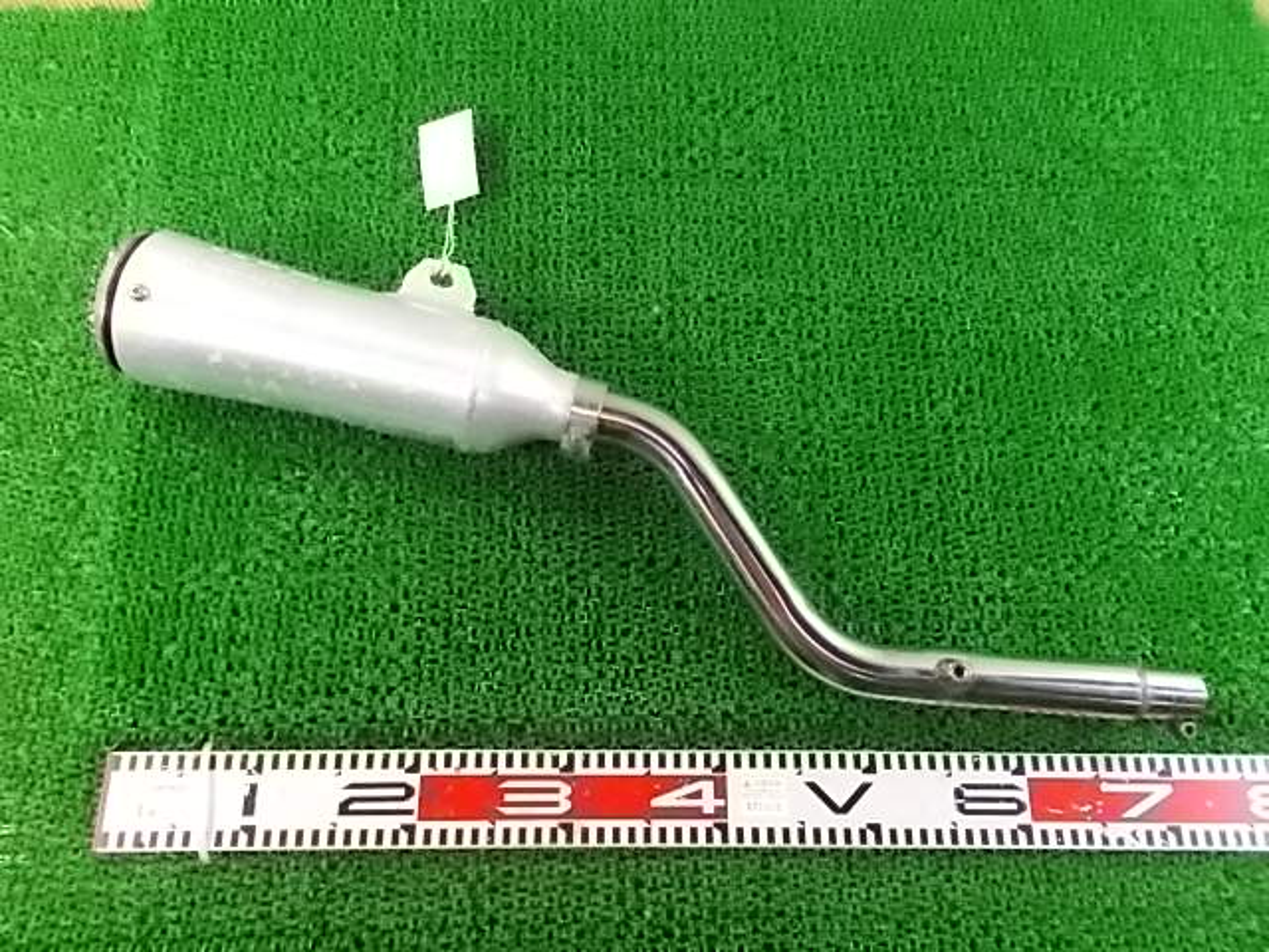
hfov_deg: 67.3
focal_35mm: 26
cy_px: 476
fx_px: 953
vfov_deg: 53.1
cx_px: 634
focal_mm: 4.6
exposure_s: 1/125
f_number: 3.2
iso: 560
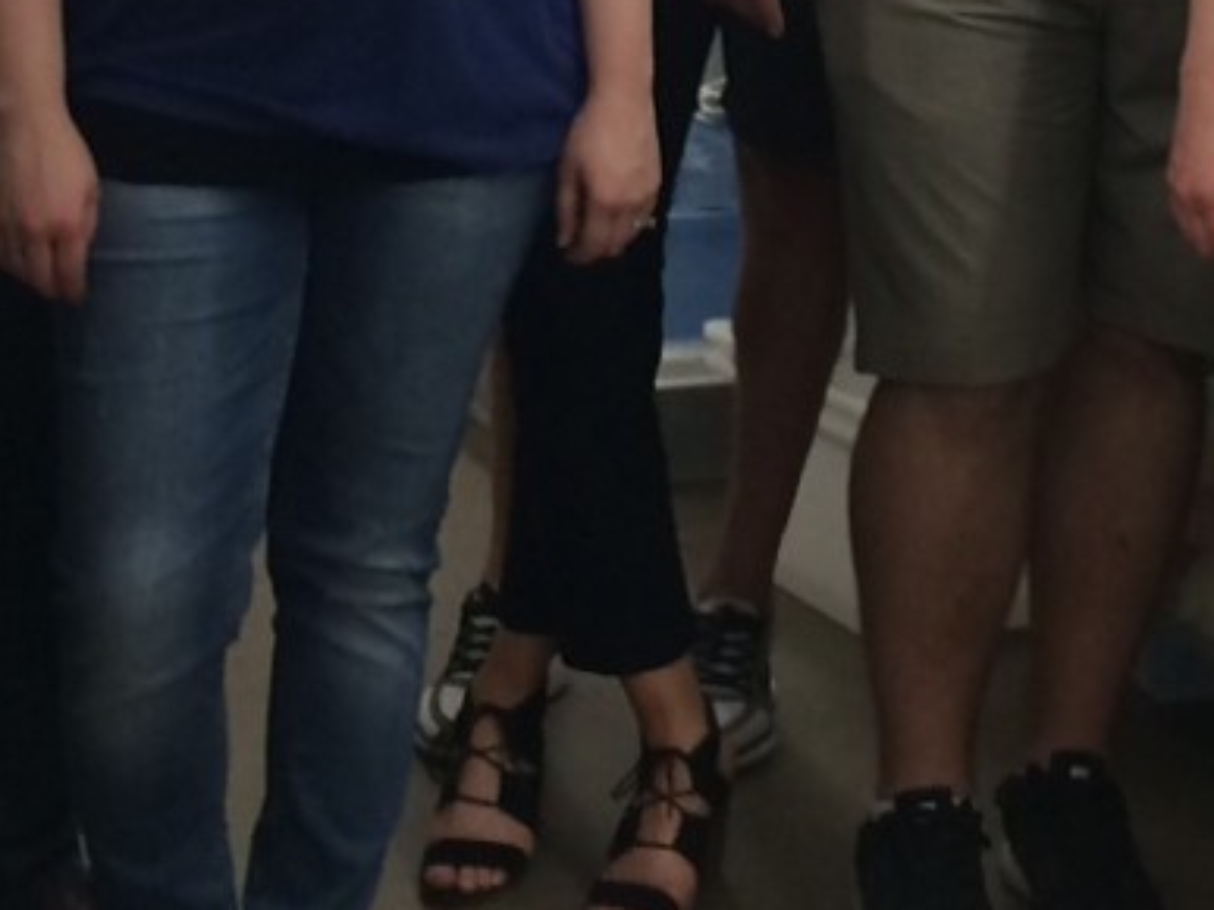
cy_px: -420
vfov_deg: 11.8
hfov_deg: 16.3
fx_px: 4207
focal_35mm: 120
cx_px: 950
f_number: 2.2
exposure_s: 1/30
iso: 80
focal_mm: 4.15
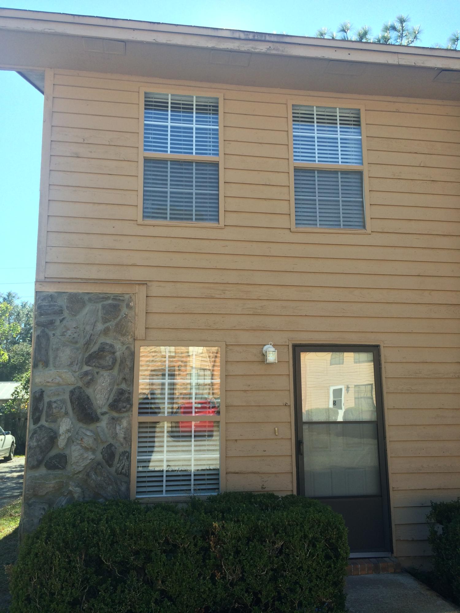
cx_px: 230
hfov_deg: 48.2
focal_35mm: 29
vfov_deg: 61.7
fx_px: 514
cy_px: 306
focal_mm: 4.15
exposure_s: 1/471
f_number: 2.2
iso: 32
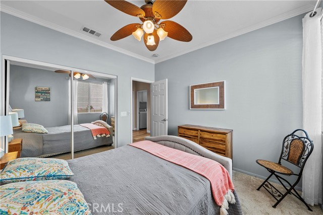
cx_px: 162
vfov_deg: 85.5
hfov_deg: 108.3
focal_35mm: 13
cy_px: 108
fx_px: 117
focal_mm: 13
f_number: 9
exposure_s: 1/2.5
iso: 250
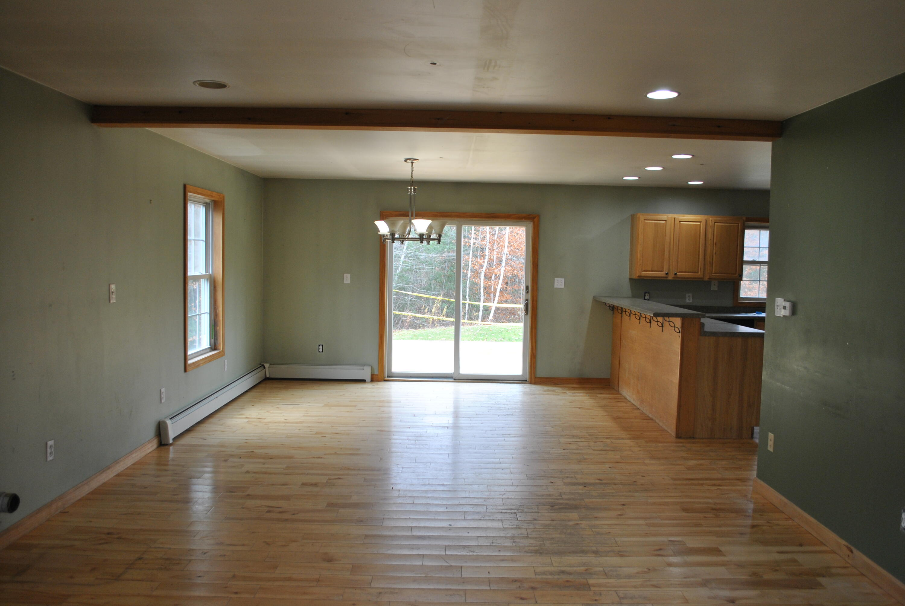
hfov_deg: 67.3
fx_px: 680
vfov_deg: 48.0
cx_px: 452
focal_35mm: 27
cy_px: 303
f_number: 4
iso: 200
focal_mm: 18
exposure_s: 1/60
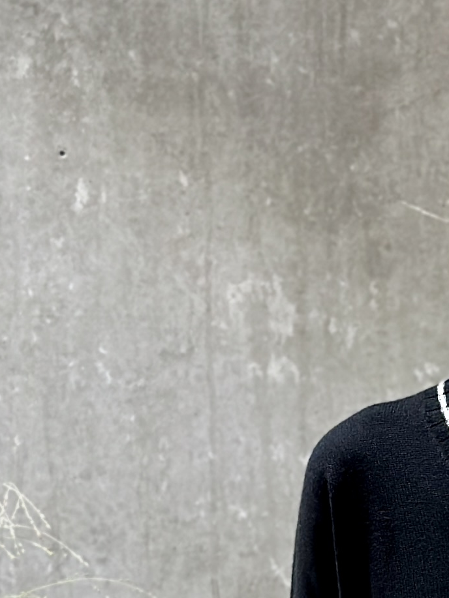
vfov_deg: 9.1
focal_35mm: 211
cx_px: 541
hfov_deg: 7.0
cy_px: 968
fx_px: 3648
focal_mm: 6.86
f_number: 1.78
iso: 200
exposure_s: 1/100
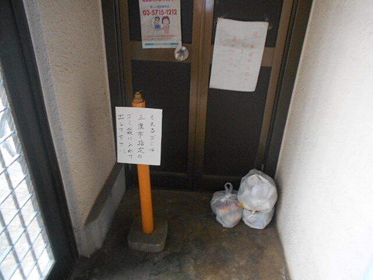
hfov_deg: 67.3
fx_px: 280
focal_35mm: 26
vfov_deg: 53.1
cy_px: 140
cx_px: 186
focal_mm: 4.6
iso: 360
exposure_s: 1/30
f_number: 3.2
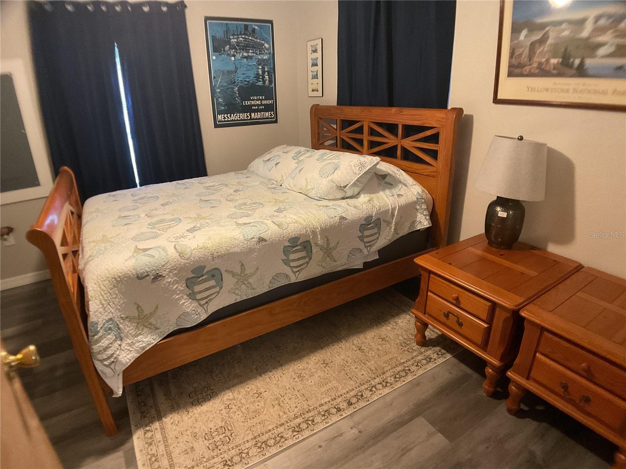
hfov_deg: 61.7
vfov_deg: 48.2
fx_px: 524
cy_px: 234
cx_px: 313
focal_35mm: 29
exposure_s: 1/30
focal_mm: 3
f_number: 1.8
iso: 400
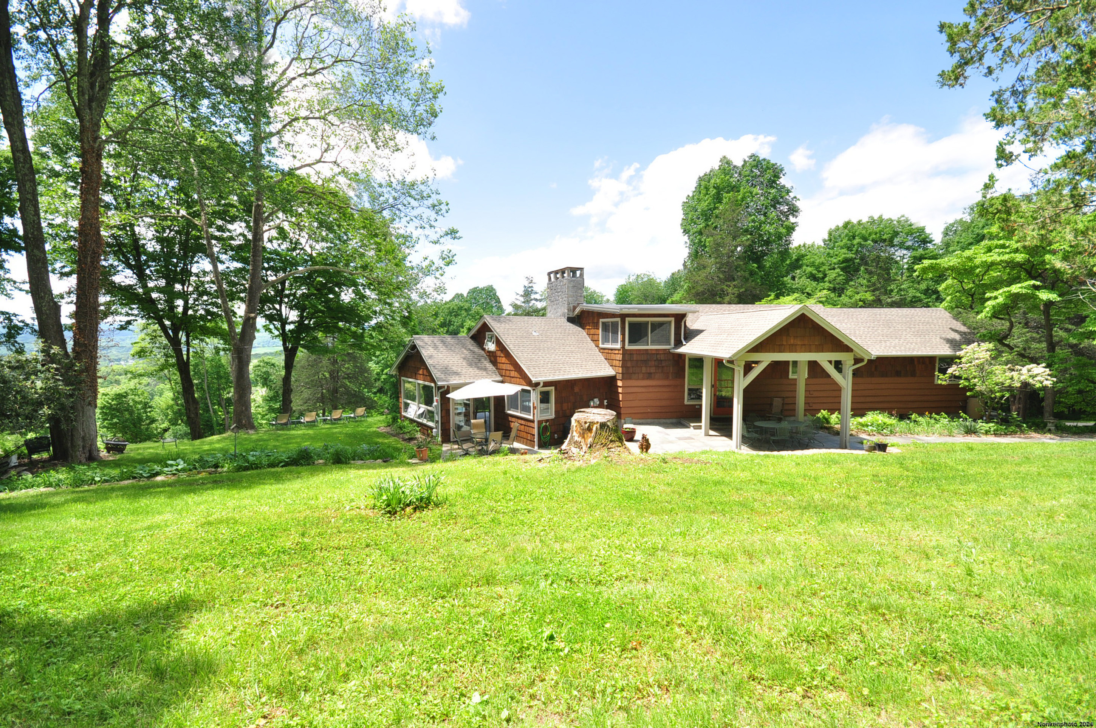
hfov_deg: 100.5
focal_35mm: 15
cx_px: 548
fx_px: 456
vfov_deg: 77.2
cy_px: 364
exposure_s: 1/160
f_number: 8
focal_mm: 10
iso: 250
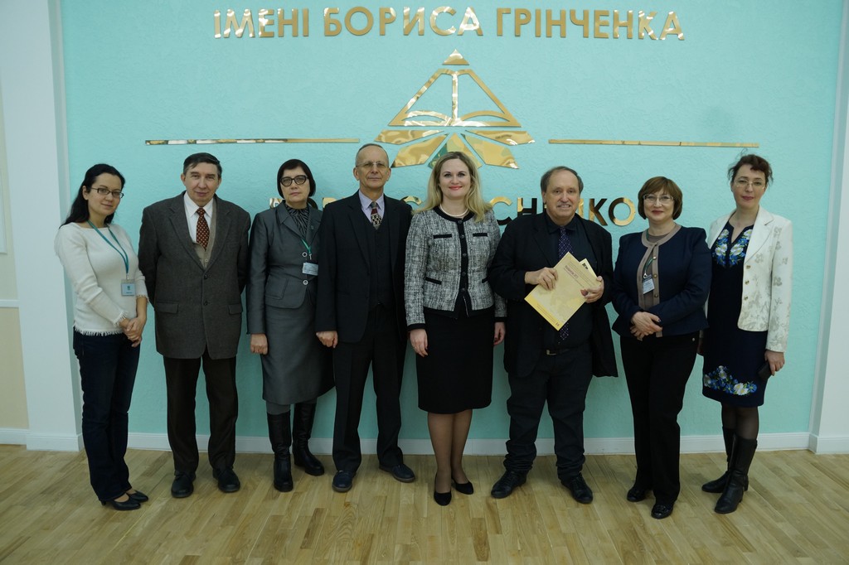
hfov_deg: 67.4
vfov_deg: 47.9
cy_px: 282
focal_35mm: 27
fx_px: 637
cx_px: 424
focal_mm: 18
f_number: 4
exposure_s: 1/60
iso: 640
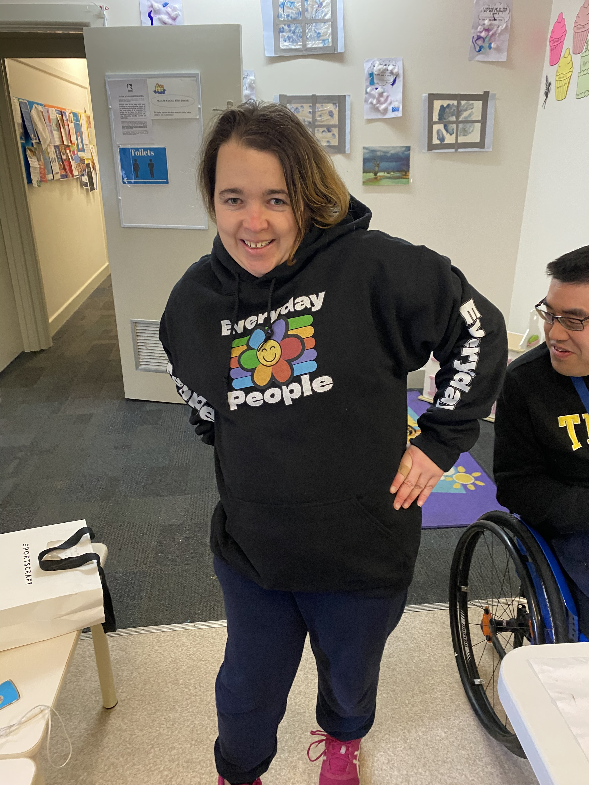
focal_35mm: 26
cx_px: 294
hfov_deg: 53.1
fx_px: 590
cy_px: 392
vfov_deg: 67.3
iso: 320
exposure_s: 1/50
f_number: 1.8
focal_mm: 4.25
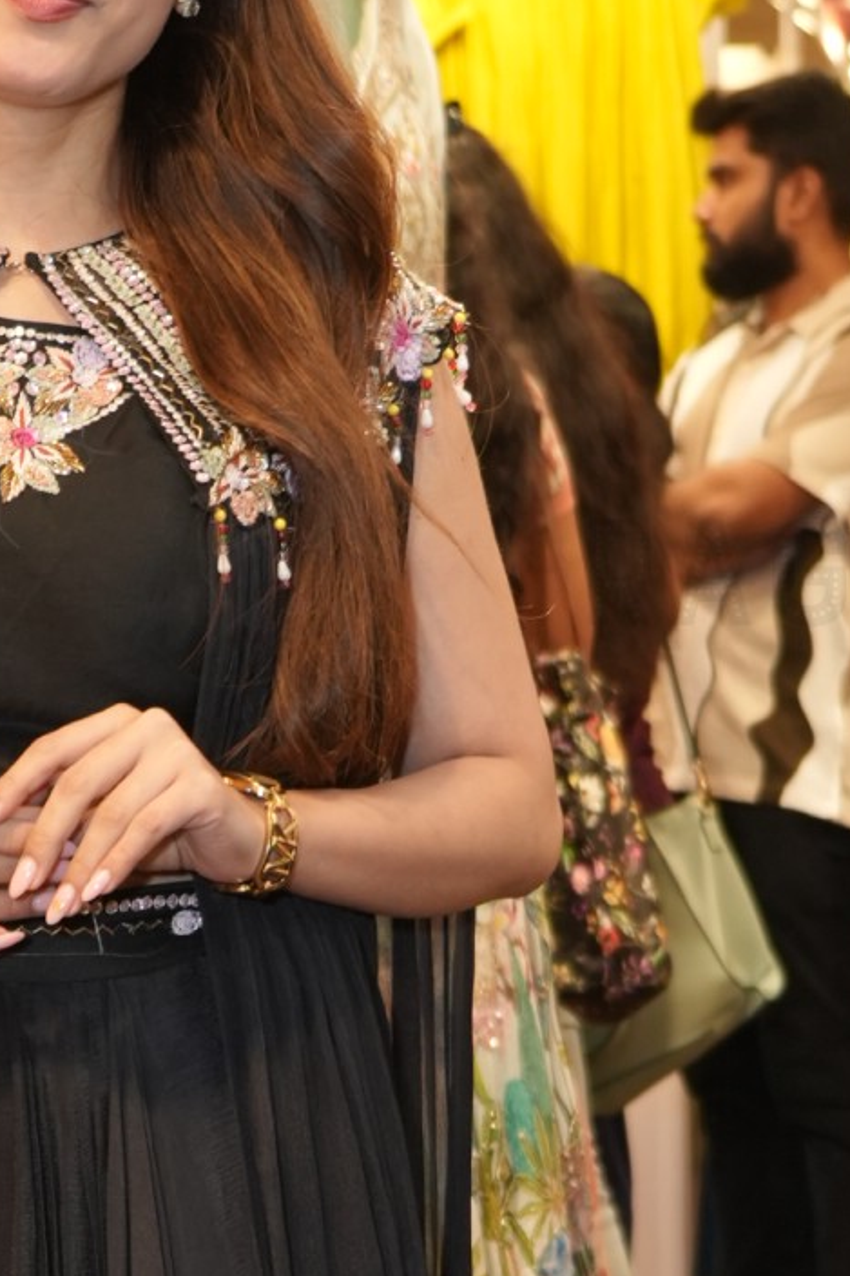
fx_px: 4783
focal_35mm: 135
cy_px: 1298
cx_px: 263
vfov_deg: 14.9
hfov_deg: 10.1
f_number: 4
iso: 800
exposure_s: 1/160
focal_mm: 33
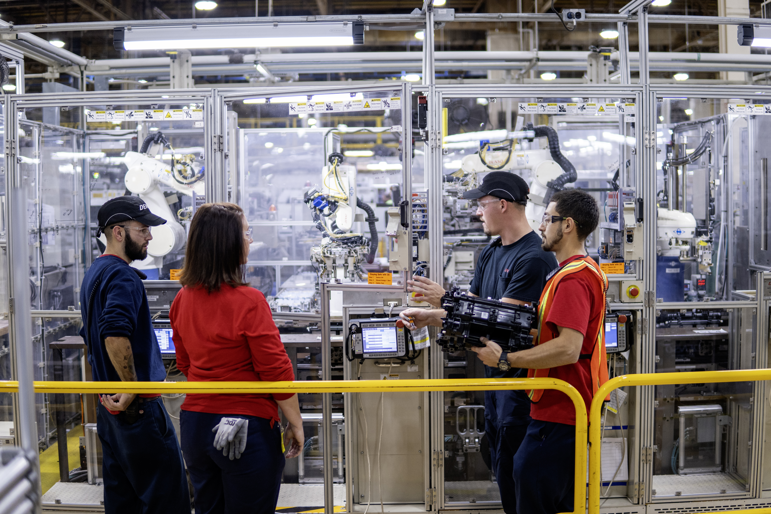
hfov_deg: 43.6
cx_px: 386
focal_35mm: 45
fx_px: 964
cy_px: 257
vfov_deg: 29.9
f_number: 1.4
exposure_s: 1/320
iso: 800
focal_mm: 30
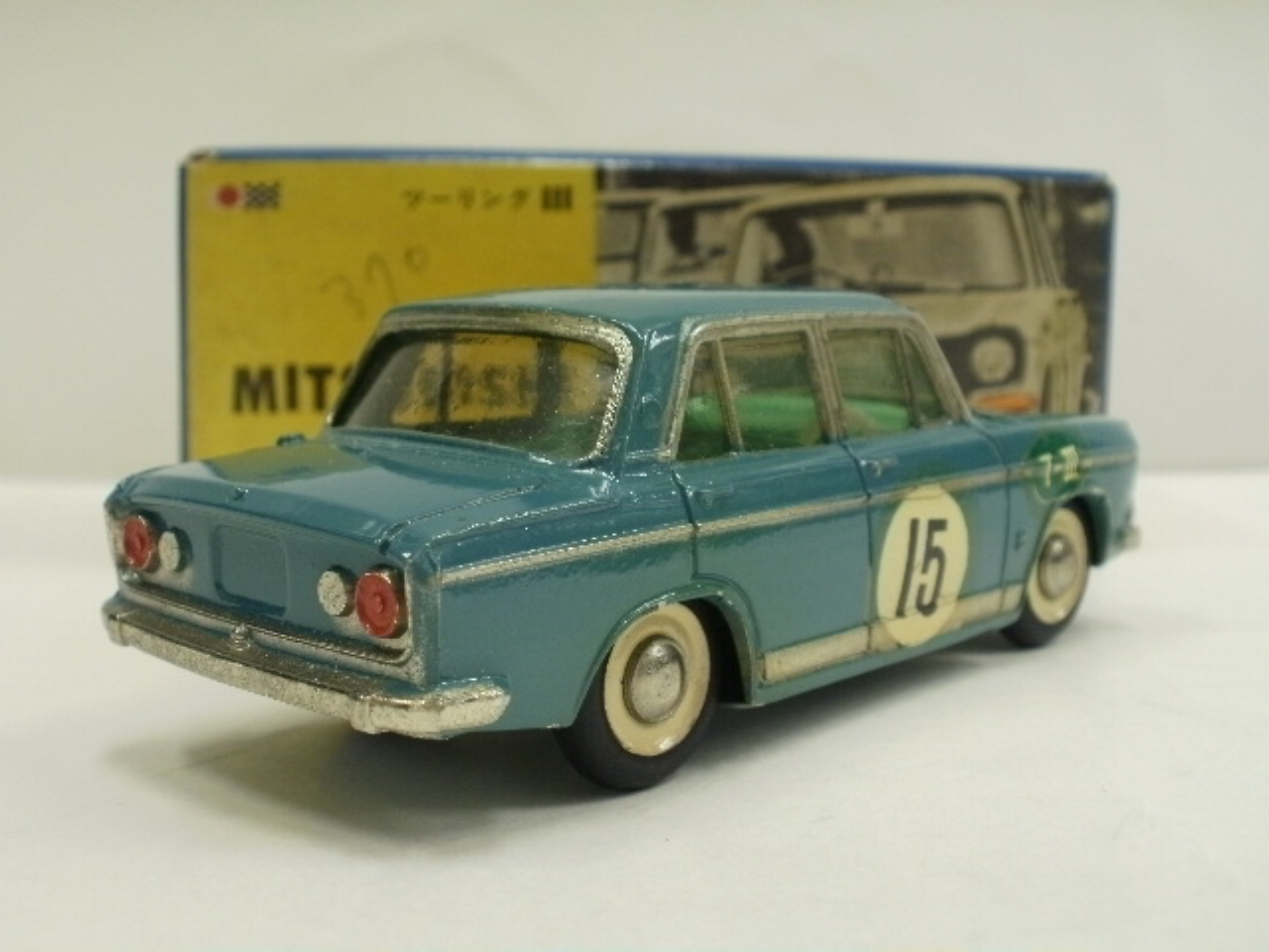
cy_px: 476
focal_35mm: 44
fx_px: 1613
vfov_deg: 32.9
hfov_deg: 42.9
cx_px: 634
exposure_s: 1/15
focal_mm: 7.7
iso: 125
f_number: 4
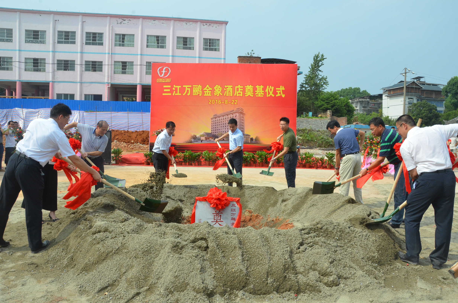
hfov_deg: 67.5
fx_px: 343
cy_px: 152
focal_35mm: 27
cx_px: 229
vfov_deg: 47.7
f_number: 14
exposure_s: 1/800
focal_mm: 18
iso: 1000
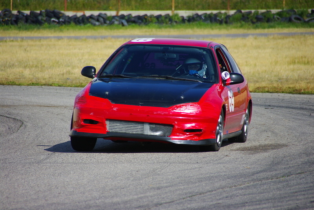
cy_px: 105
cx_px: 157
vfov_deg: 3.7
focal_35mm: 375
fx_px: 3276
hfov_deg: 5.5
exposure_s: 1/400
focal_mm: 250
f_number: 7.1
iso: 100
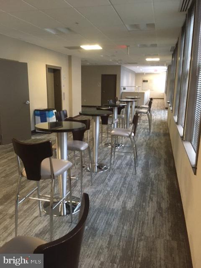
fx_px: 225
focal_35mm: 29
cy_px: 134
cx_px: 100
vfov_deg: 61.7
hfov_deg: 48.2
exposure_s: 1/15
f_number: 2.2
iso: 200
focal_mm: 4.15
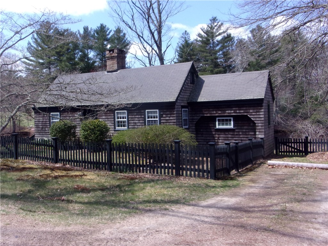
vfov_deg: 39.7
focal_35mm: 36
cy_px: 123
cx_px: 164
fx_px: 341
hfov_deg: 51.4
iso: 200
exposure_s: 1/140
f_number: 11.8
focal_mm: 6.4
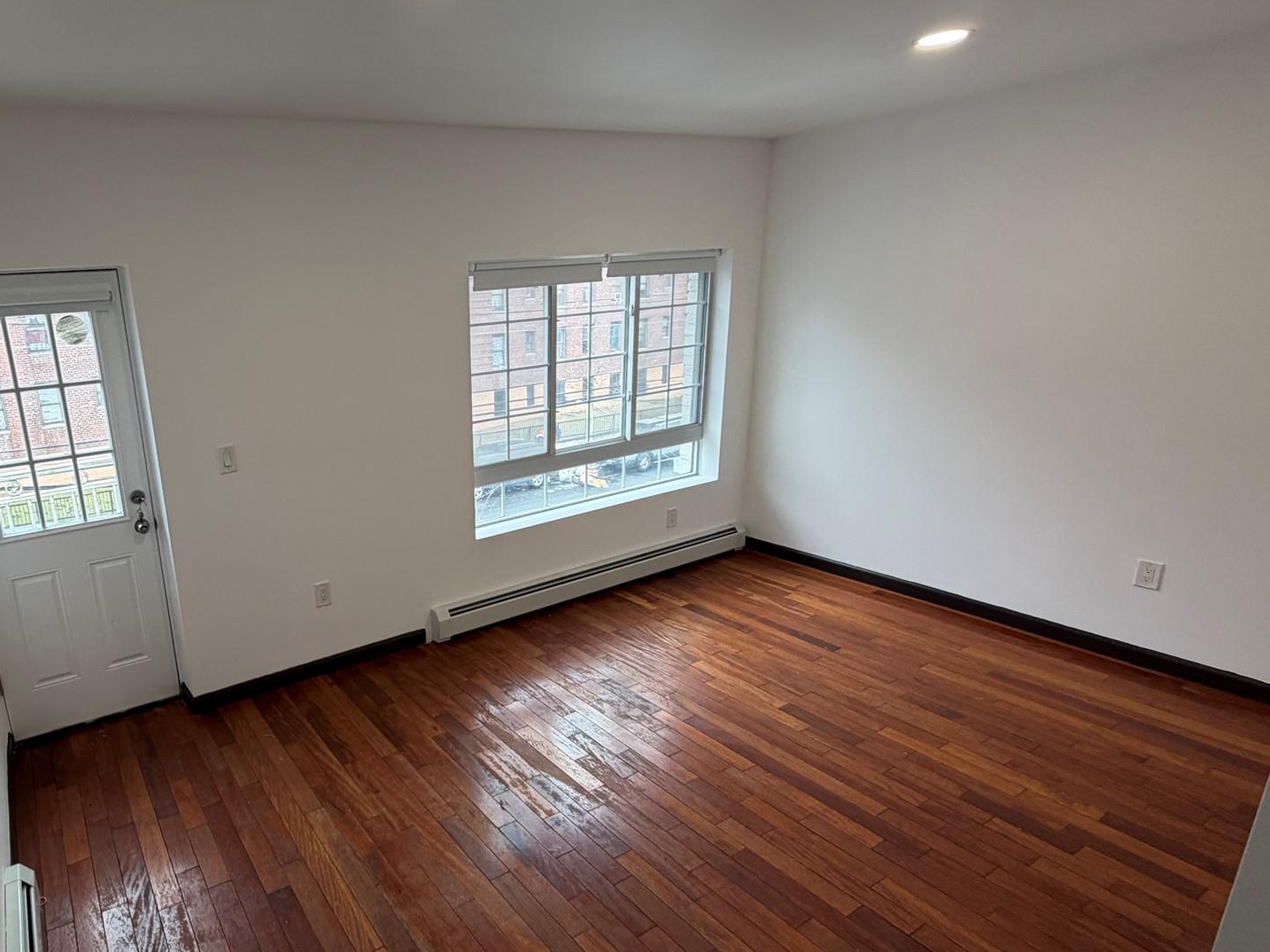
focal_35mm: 20
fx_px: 734
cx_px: 374
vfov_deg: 65.9
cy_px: 502
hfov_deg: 77.7
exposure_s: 1/120
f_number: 2.2
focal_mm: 2.22
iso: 125
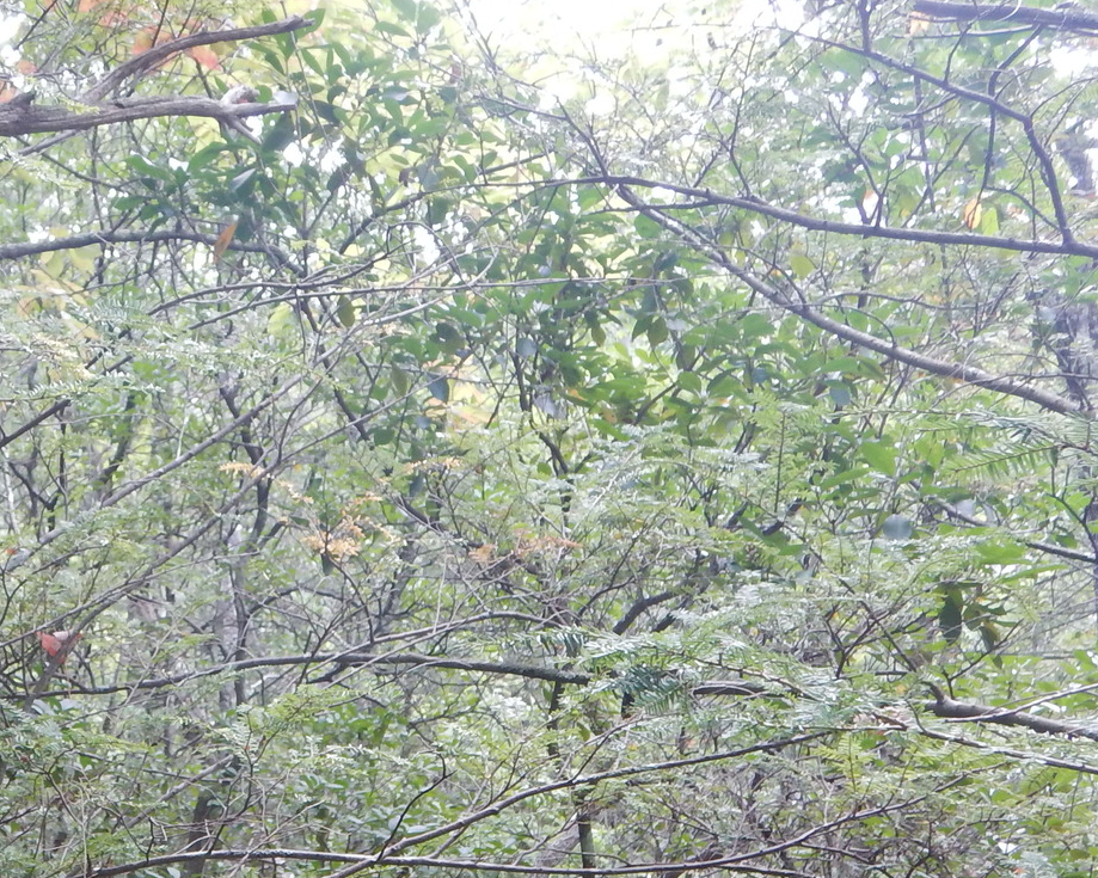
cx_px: 152
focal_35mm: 51
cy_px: 682
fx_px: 1657
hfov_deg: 35.0
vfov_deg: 29.1
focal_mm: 4.3
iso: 125
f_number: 2.8
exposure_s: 1/50
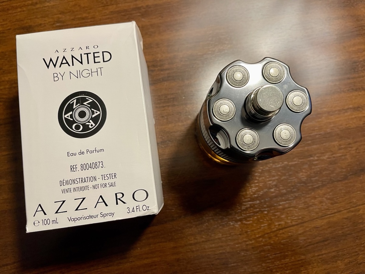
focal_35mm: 25
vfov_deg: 54.9
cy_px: 137
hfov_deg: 69.4
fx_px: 264
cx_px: 182
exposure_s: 1/60
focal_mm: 5.1
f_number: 1.6
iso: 100
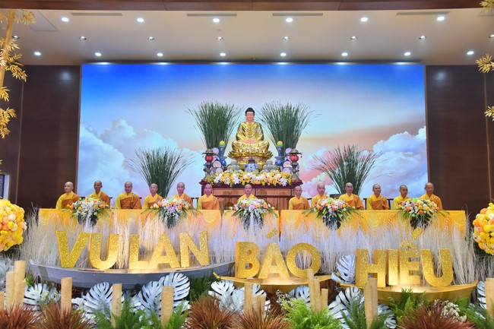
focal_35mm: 34
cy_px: 164
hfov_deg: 55.8
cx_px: 247
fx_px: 466
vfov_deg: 38.9
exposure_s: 1/125
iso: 1000
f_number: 6.3
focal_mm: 34
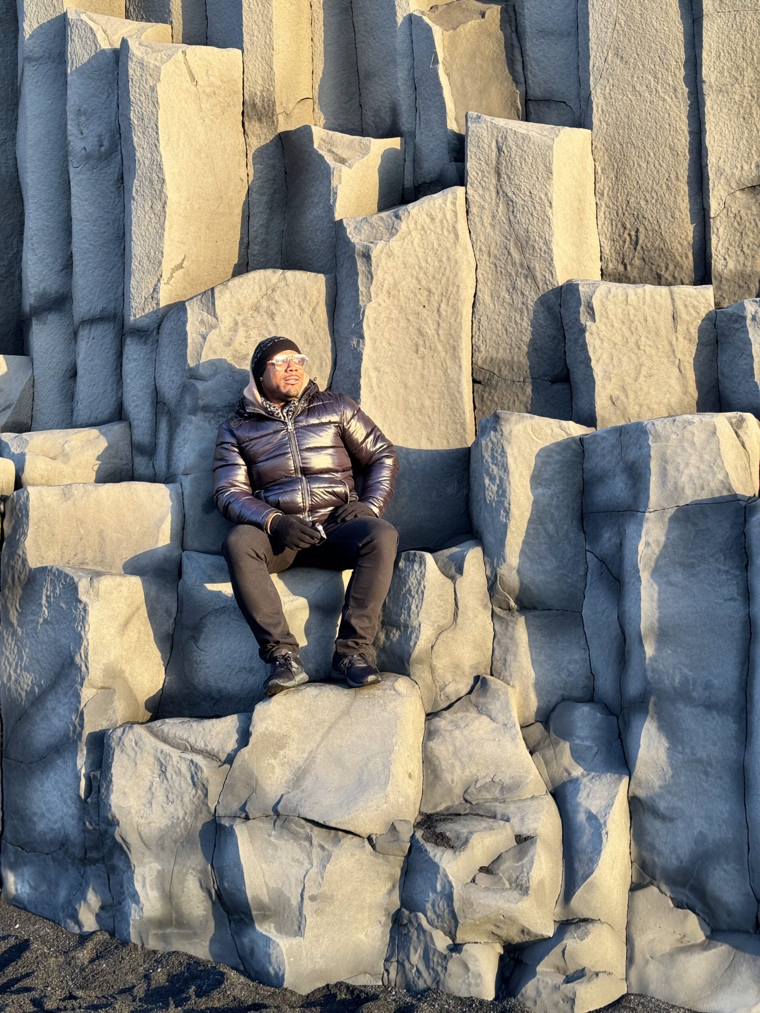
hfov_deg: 30.3
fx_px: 1405
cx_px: 380
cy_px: 506
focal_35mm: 48
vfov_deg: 39.7
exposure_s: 1/213
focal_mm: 6.86
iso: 50
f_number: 1.78
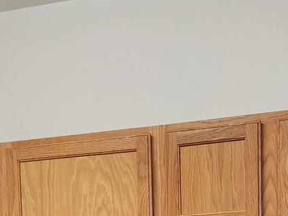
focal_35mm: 90
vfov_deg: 14.8
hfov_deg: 21.7
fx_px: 749
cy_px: 361
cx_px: 189
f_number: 1.8
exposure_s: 1/120
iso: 320
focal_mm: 6.4
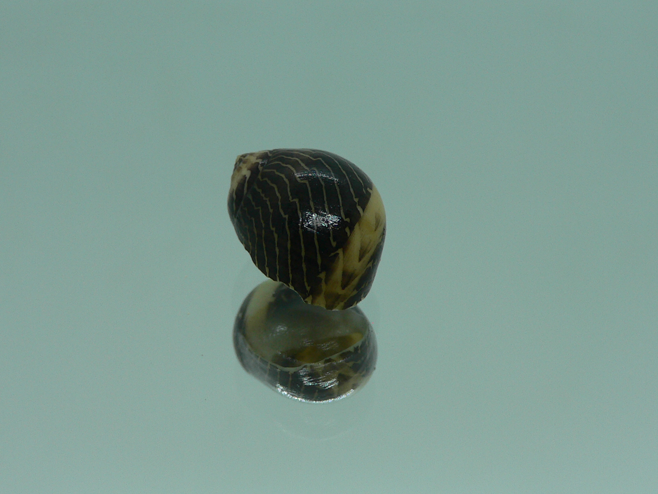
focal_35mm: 43
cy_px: 263
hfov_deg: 43.8
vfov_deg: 33.6
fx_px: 817
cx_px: 328
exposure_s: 1/80
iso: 80
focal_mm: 4.6
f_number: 2.8
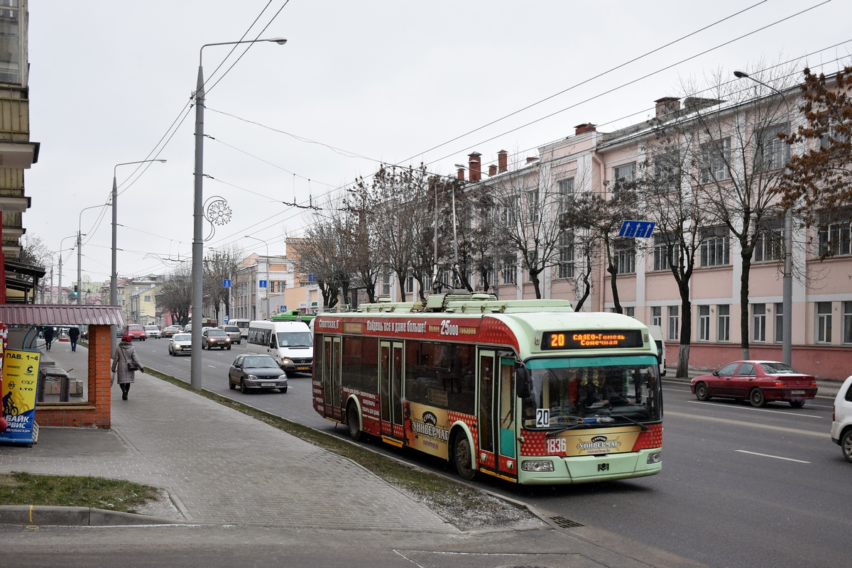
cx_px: 426
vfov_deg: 33.0
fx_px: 958
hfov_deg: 47.9
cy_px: 284
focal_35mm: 40
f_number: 5.6
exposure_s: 1/400
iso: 640
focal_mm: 27
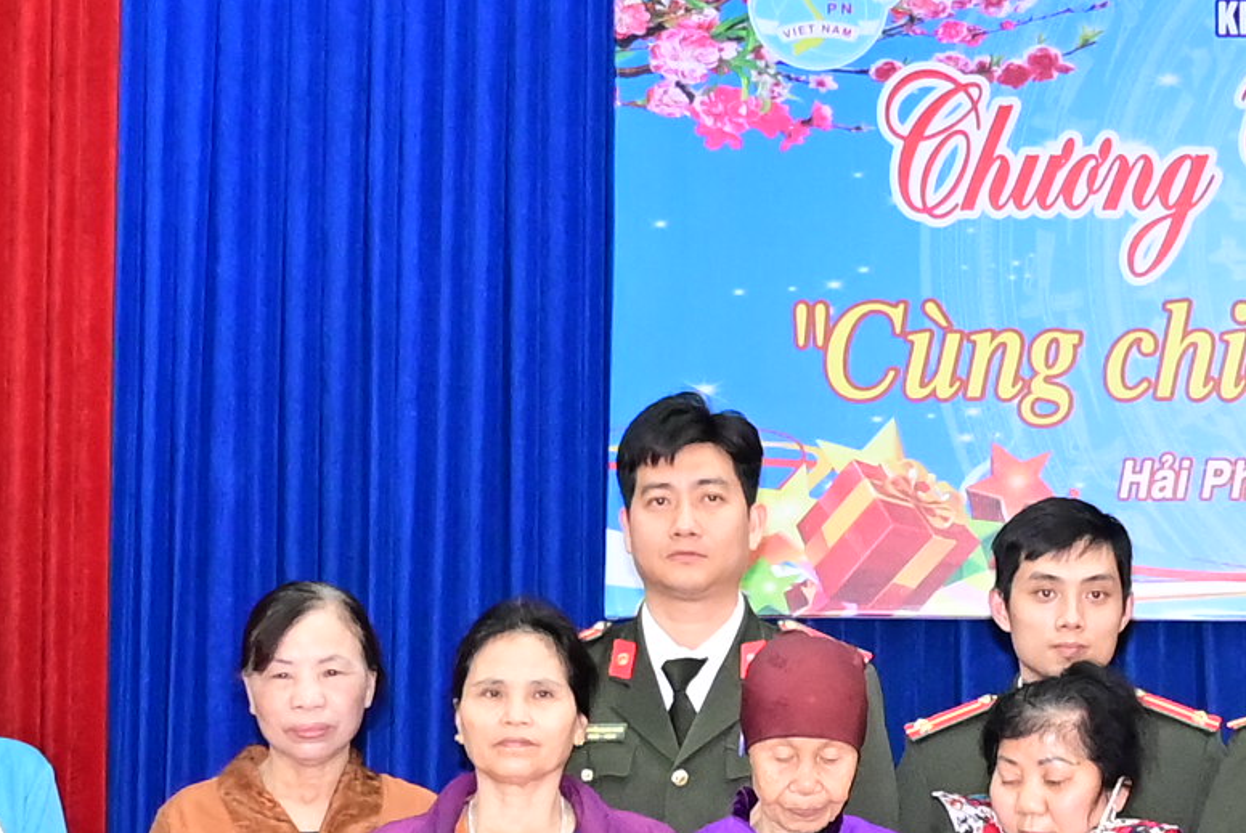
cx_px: 992
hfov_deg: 15.8
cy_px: 745
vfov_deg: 10.6
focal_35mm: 129
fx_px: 4469
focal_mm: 23
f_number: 4.5
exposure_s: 1/200
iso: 3200
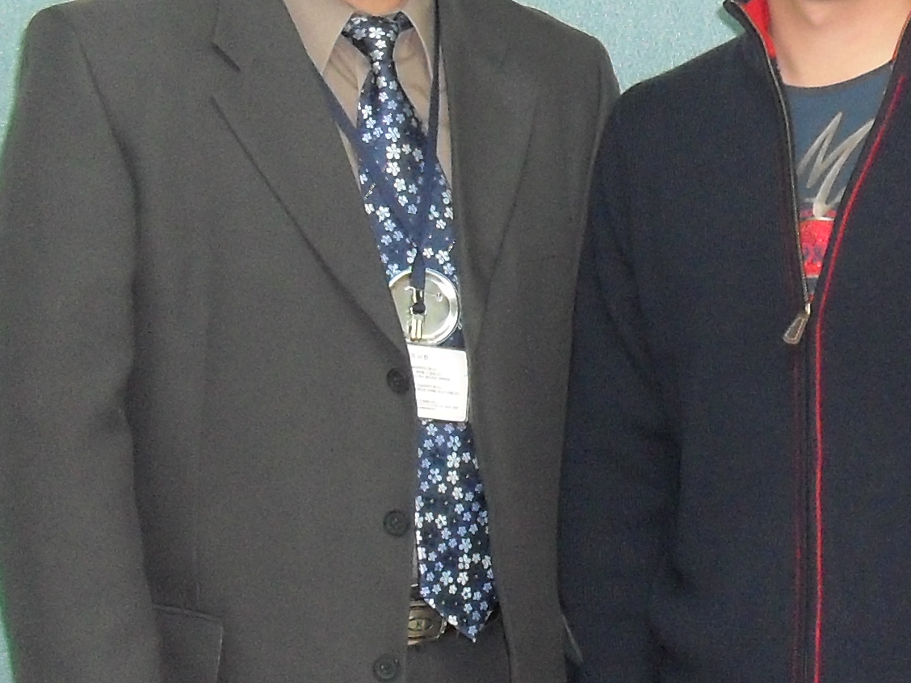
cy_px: 269
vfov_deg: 13.5
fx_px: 2895
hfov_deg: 17.0
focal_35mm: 110
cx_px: 1140
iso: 160
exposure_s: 1/45
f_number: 2.8
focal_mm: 6.3
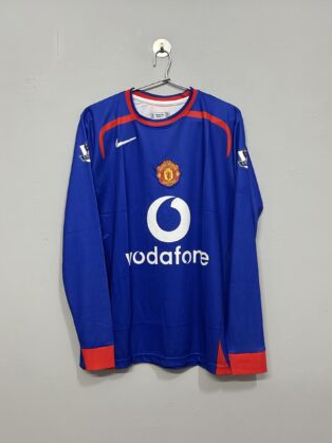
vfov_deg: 61.7
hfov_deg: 48.2
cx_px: 166
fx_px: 371
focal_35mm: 29
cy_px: 224
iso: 400
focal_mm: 5.7
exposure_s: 1/50
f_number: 1.5
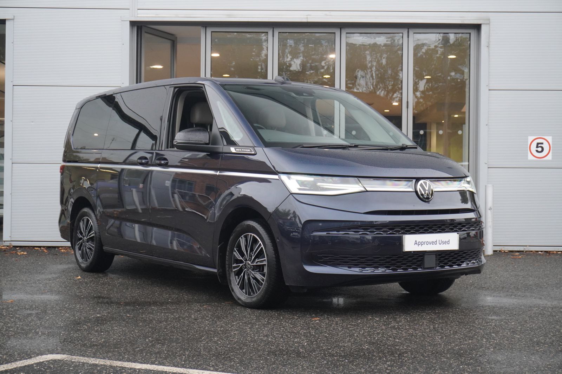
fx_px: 866
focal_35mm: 56
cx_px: 281
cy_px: 187
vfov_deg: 24.4
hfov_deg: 36.0
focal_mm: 37
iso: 1250
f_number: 5.6
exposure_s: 1/200
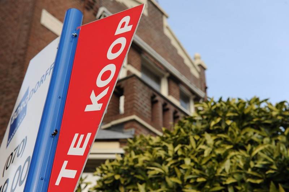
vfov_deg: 26.0
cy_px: 96
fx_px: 417
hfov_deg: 38.2
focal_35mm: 52
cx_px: 144
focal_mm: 52
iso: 250
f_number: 6.3
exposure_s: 1/500
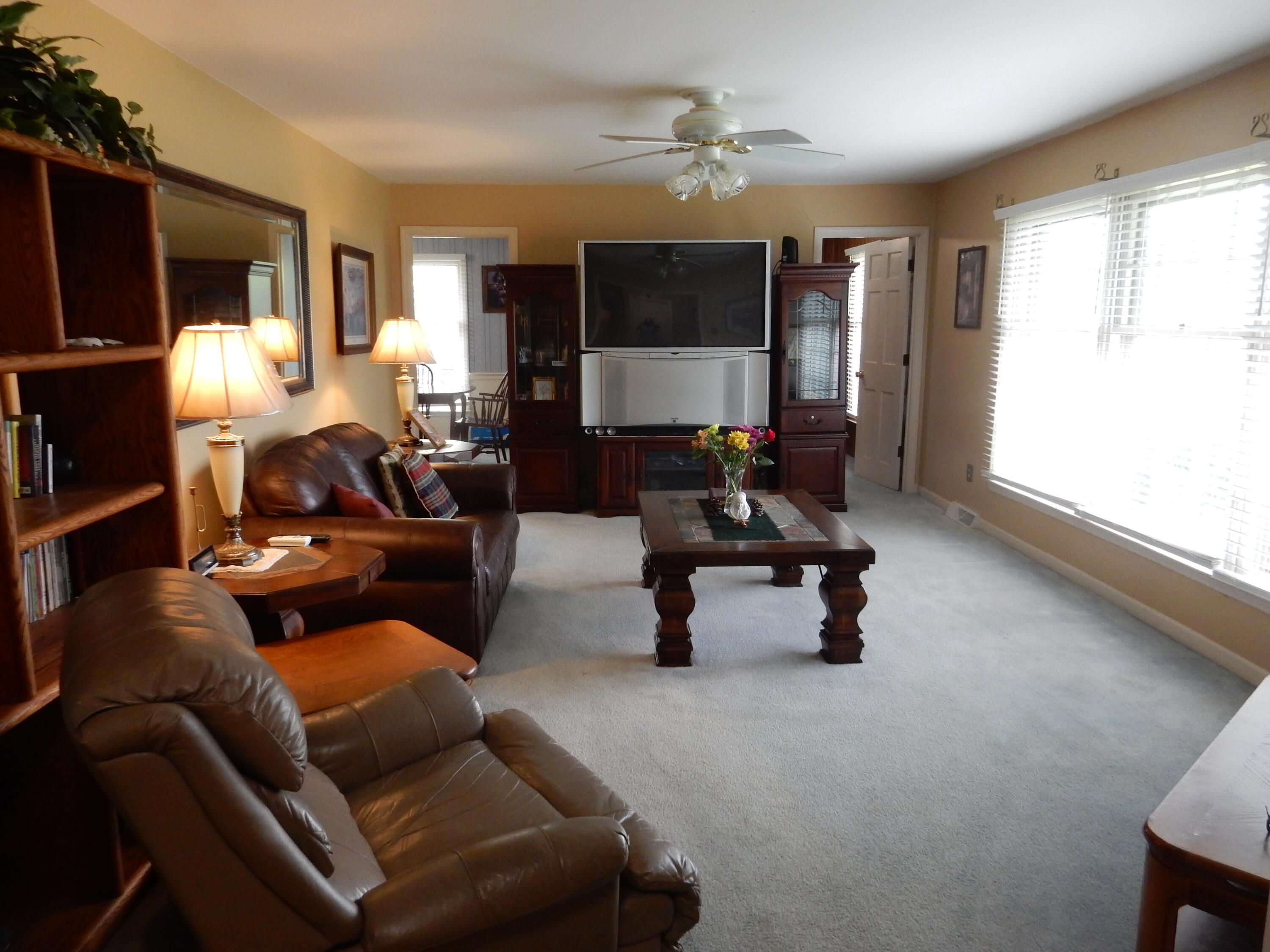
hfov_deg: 69.4
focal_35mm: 25
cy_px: 476
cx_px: 635
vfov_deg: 54.9
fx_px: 917
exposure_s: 1/30
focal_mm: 4.5
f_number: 3.7
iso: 400
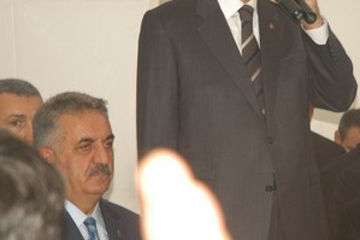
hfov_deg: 13.0
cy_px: 82
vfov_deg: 8.7
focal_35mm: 158
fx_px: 1579
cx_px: 236
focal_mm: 70
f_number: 4.5
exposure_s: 1/60
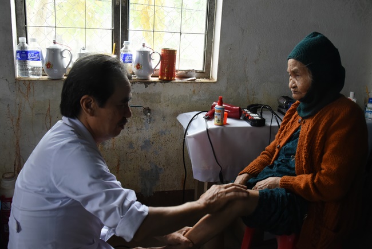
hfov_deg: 54.4
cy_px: 124
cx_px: 186
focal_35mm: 35
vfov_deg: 37.9
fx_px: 362
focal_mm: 35
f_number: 6.3
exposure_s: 1/100
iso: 3200
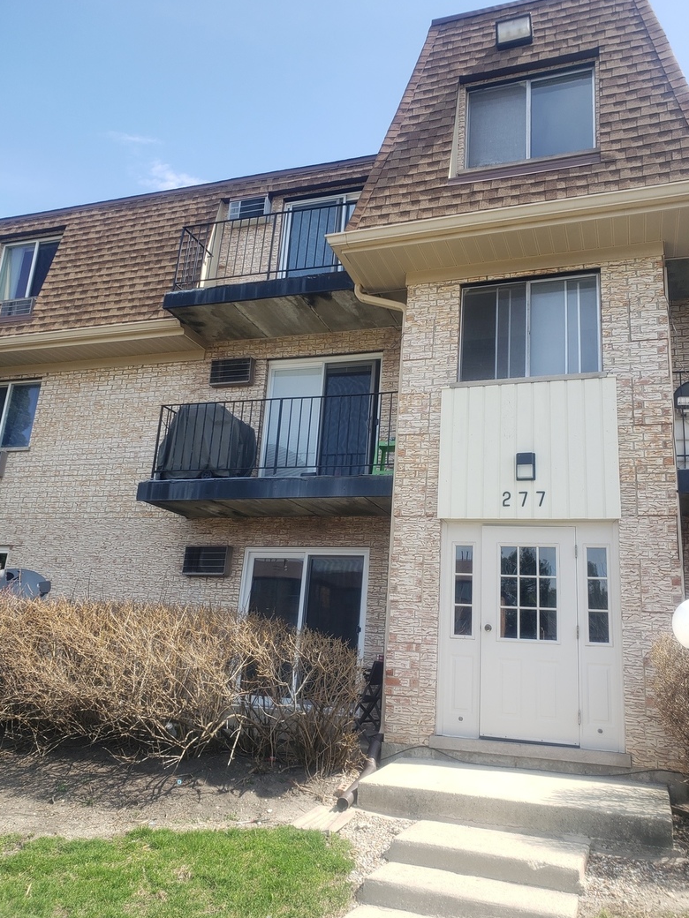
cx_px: 351
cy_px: 451
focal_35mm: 27
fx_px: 717
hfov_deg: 51.4
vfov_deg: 65.3
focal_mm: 4.3
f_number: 2.4
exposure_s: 1/581
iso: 50
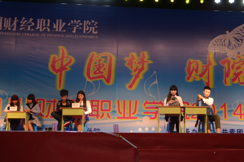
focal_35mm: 59
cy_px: 56
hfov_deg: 33.8
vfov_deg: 22.8
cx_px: 154
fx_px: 399
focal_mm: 24
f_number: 4
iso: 220
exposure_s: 1/125
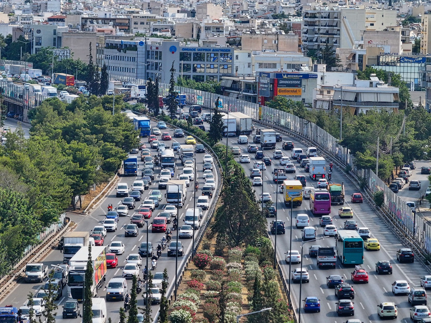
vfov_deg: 8.9
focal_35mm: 166
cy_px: 162
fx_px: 2066
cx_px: 216
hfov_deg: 11.9
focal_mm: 30.7
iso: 100
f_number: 3.4
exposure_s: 1/640
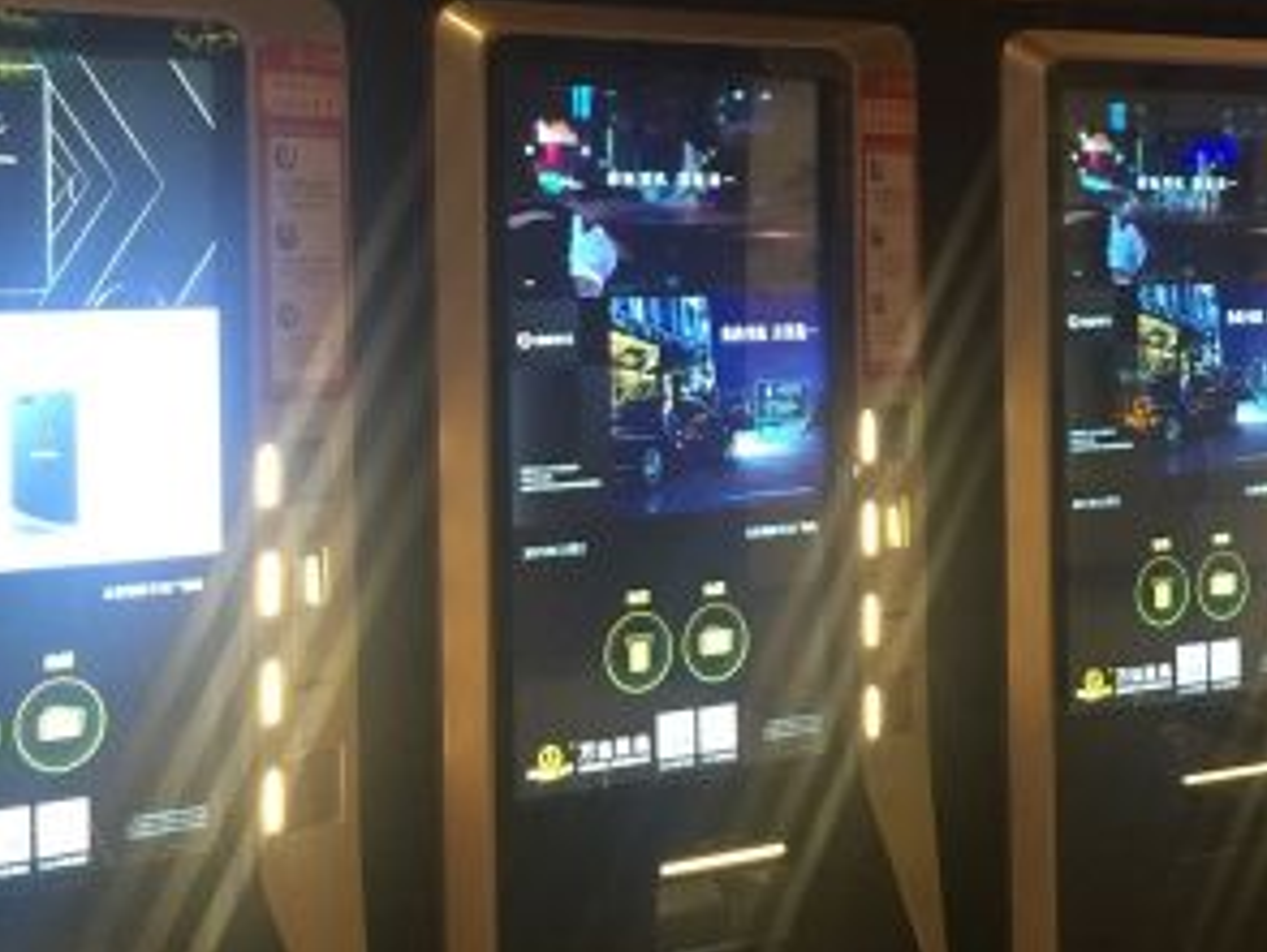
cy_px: 299
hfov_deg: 28.1
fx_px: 2528
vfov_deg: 21.2
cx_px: 780
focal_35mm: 69
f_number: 2.2
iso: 160
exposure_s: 1/17
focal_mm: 4.15
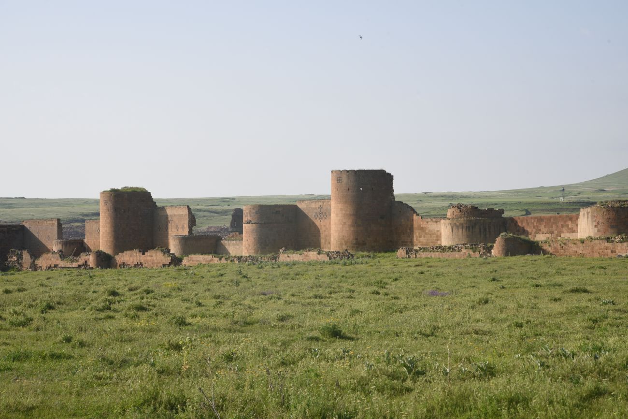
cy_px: 210
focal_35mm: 56
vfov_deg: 24.2
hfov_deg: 35.6
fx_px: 977
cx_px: 314
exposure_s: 1/160
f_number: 13
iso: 160
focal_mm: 56
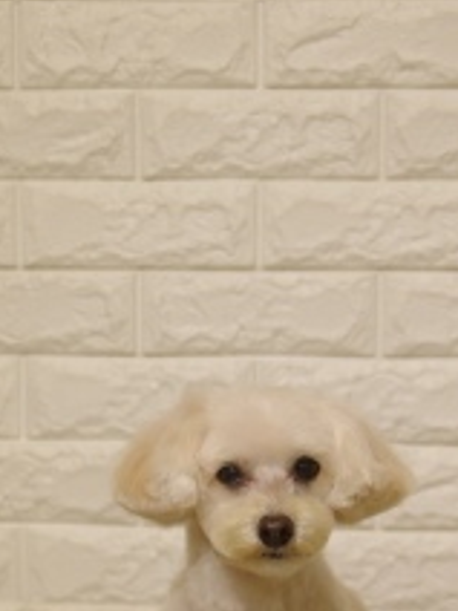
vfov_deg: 16.7
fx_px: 2046
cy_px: 565
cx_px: 274
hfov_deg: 12.8
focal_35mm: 116
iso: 500
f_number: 3.5
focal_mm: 43
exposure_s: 1/160
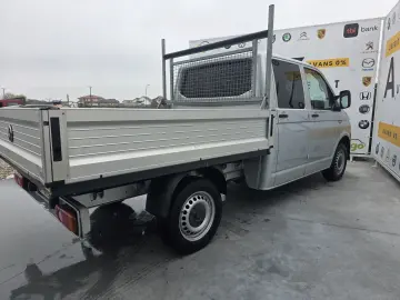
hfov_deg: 73.9
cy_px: 150
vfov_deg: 58.9
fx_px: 266
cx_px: 200
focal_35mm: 23
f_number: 1.7
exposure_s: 1/180
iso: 50
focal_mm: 6.3
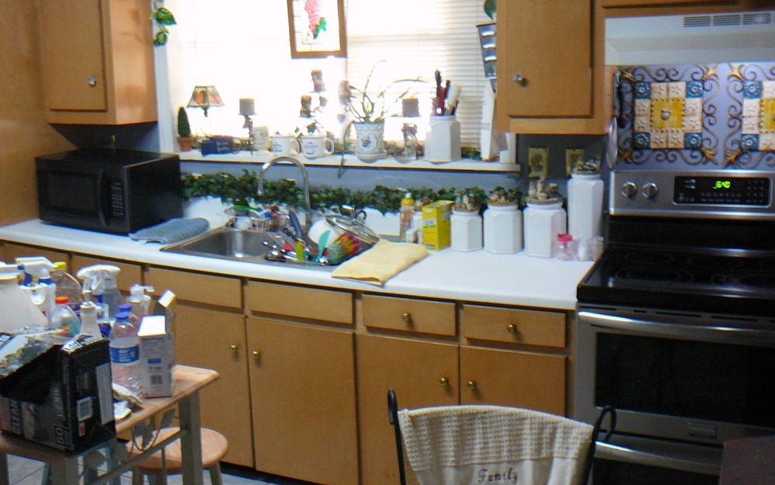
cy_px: 251
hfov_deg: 51.5
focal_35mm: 38
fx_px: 803
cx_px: 385
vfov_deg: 33.6
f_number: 2.8
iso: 200
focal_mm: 5.2
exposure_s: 1/13
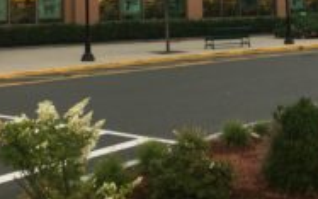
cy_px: -56
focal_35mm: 74
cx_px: 177
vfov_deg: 16.7
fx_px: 642
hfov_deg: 27.8
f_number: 2.2
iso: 25
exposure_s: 1/120
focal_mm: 4.15
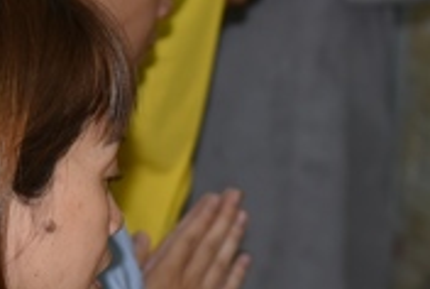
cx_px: 178
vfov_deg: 6.0
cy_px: 213
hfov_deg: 9.0
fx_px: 2740
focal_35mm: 229
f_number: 4.5
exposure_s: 1/60
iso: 640
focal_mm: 62
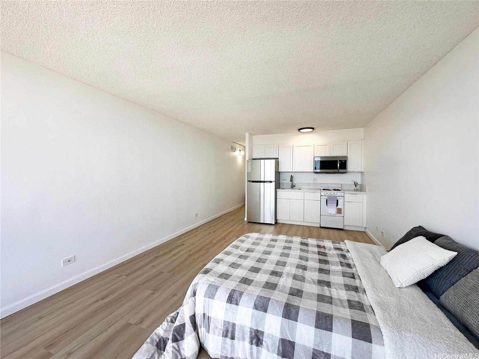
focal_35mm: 14
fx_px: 194
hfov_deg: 102.1
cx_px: 240
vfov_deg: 85.7
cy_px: 180
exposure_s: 1/131
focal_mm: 2.22
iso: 40
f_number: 2.2
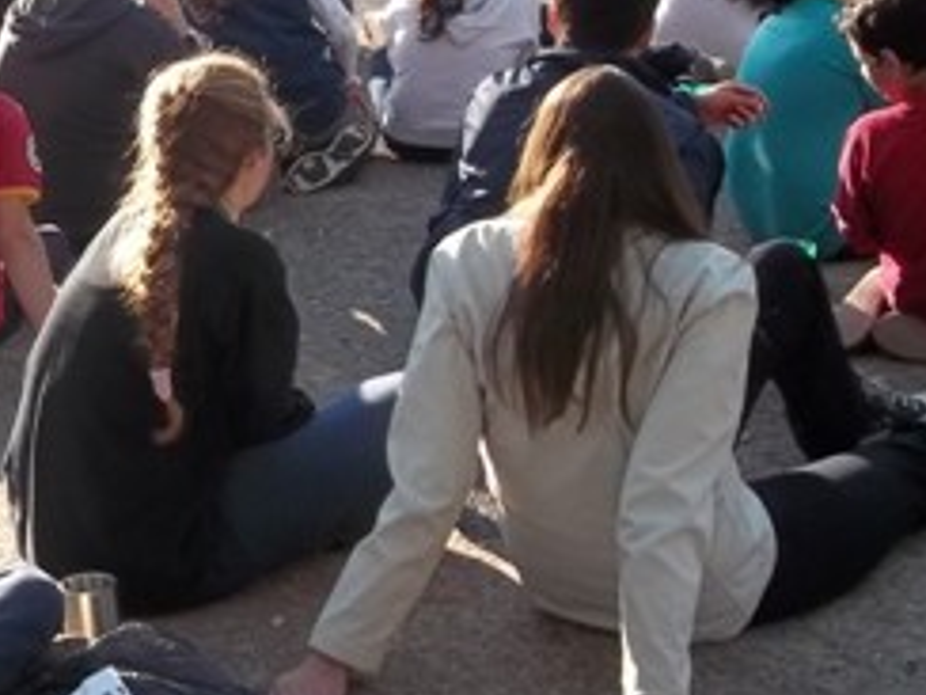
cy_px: 106
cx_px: -65
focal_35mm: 84
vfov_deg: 17.4
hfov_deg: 22.1
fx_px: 2247
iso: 80
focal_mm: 5.7
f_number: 2.9
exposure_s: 1/250
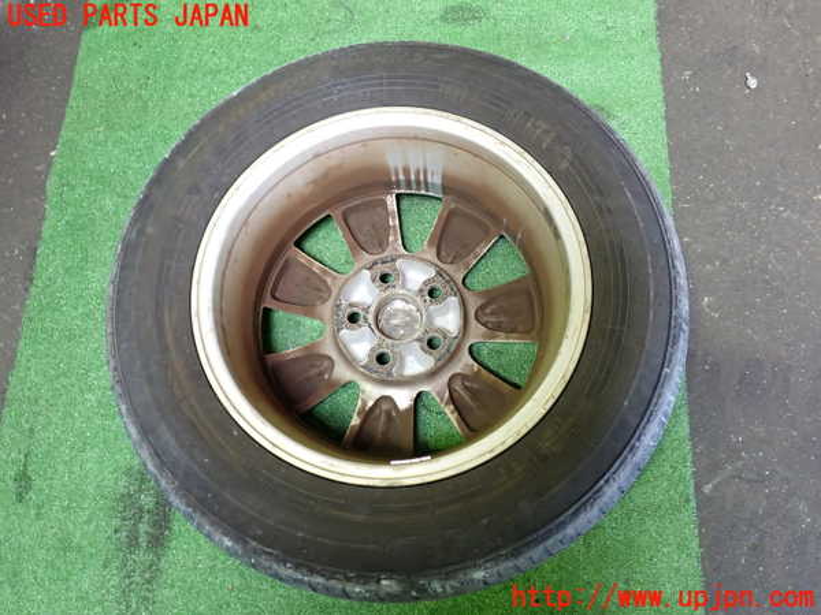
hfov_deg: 60.0
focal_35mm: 30
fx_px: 712
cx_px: 410
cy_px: 308
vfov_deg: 46.8
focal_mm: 5.4
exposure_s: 1/30
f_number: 2.3
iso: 400
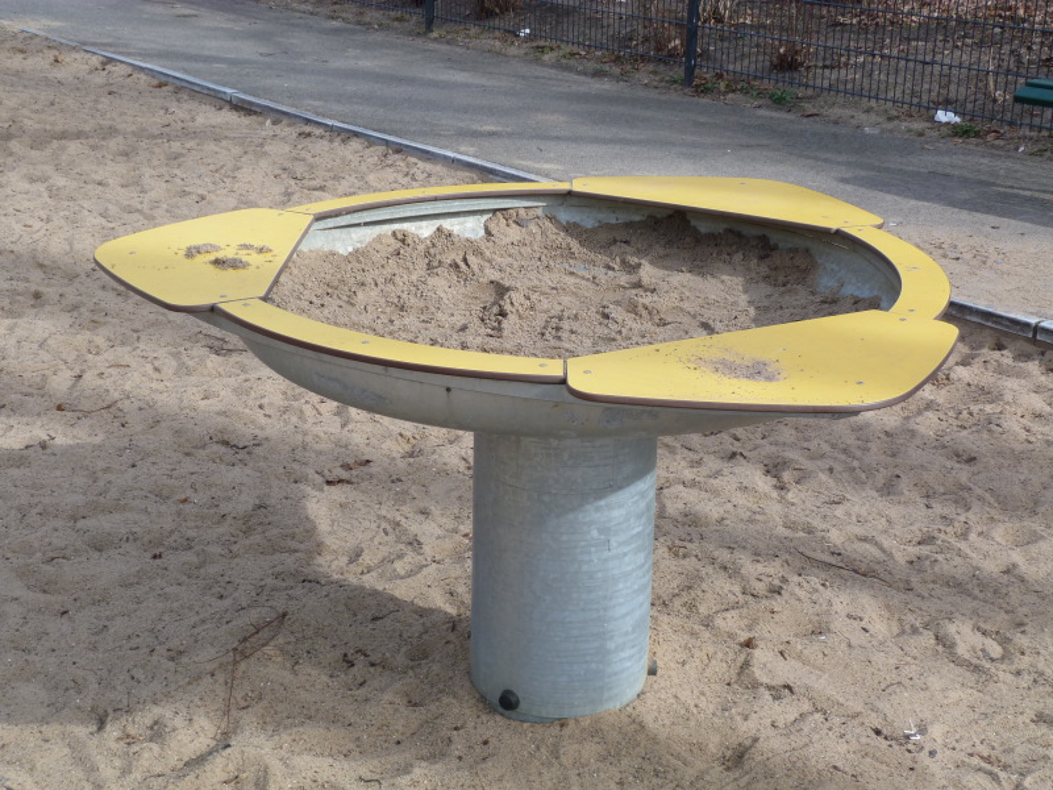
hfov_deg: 35.5
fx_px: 1643
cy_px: 395
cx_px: 526
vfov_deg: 27.0
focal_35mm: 54
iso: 80
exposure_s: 1/250
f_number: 4
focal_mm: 9.7
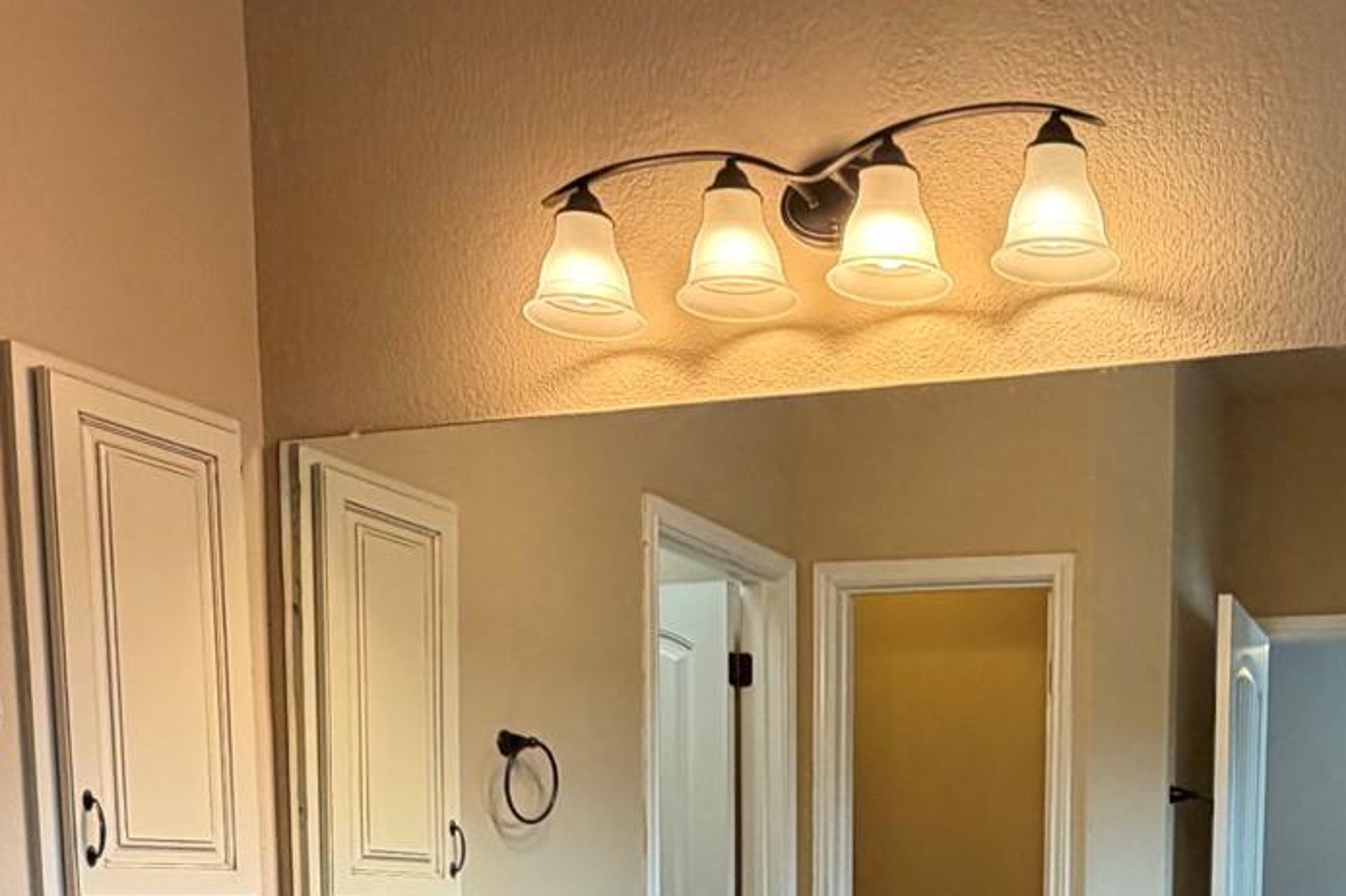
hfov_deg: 43.4
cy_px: 1071
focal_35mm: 43
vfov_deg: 27.5
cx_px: 1069
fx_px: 1607
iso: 250
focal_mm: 2.22
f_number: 2.2
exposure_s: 1/120
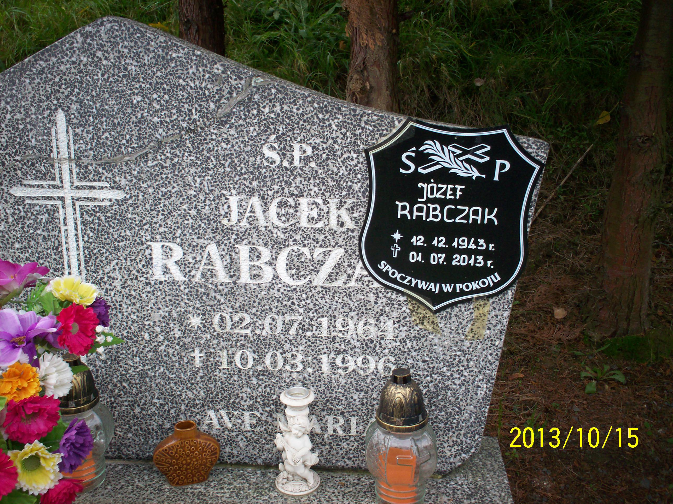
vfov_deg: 39.7
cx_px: 336
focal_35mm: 36
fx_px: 700
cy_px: 252
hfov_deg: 51.4
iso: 100
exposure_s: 1/82.6
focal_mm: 6
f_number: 4.5
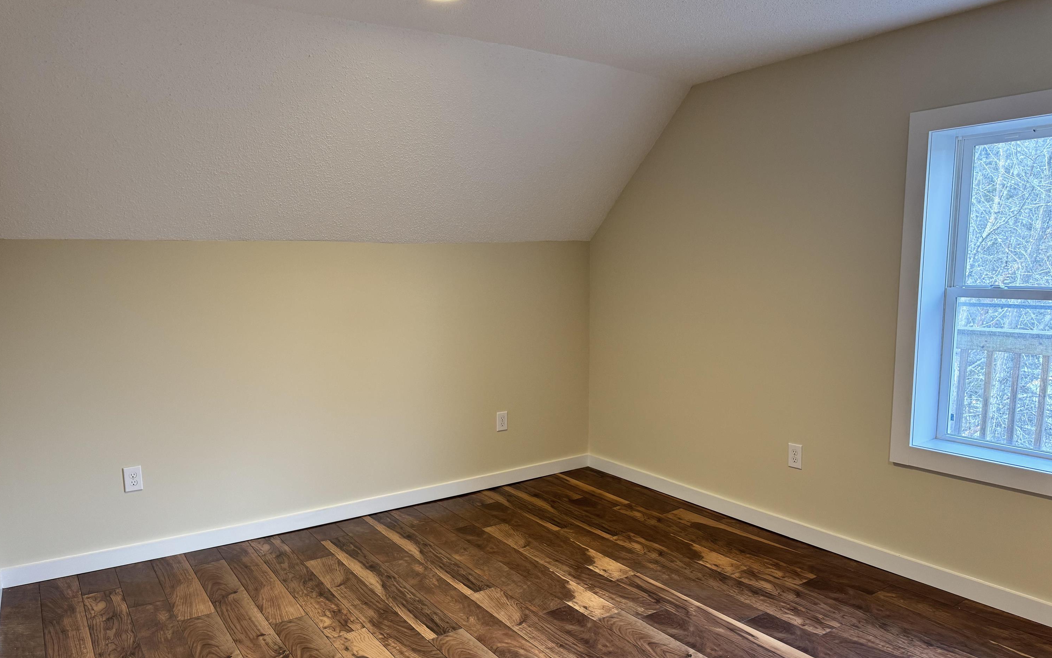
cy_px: 374
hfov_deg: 70.4
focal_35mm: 26
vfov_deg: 47.5
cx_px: 528
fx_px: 745
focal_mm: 6.76
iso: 200
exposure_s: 1/60
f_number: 1.78
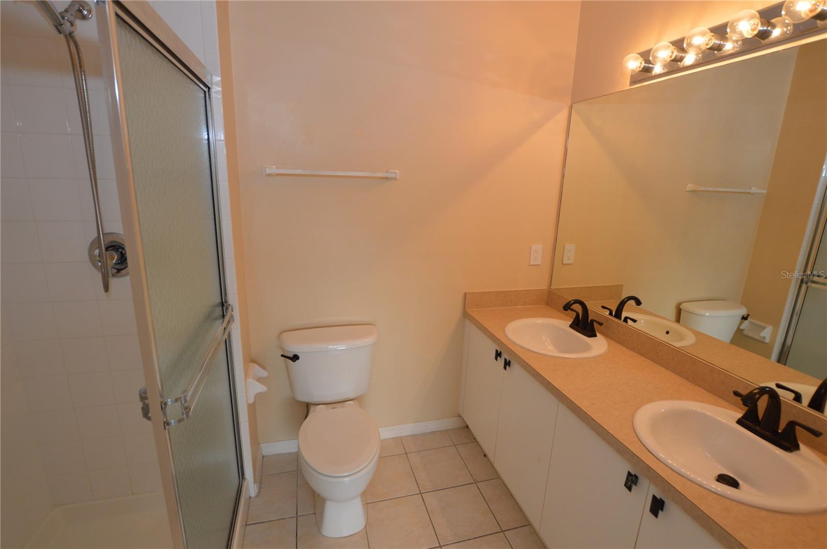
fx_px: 379
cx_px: 414
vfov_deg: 71.9
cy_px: 274
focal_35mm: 16
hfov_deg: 95.0
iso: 400
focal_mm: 11
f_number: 5.6
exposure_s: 1/125
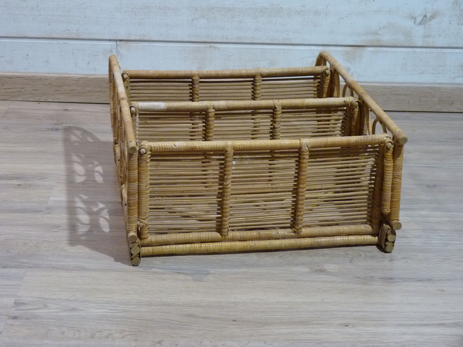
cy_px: 174
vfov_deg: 19.6
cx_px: 232
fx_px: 1003
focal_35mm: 75
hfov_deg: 26.0
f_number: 3.4
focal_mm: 13.3
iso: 400
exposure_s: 1/13
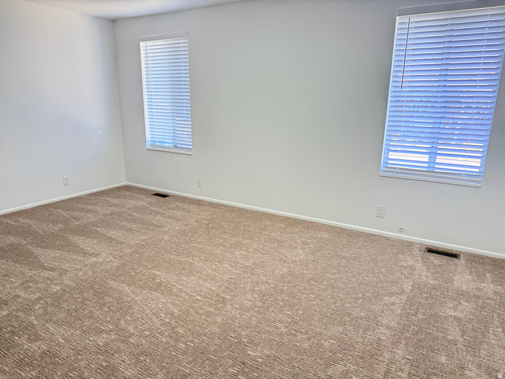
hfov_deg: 71.6
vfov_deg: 56.8
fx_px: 350
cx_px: 252
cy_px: 190
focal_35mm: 24
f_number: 1.78
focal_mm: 6.76
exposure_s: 1/120
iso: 250
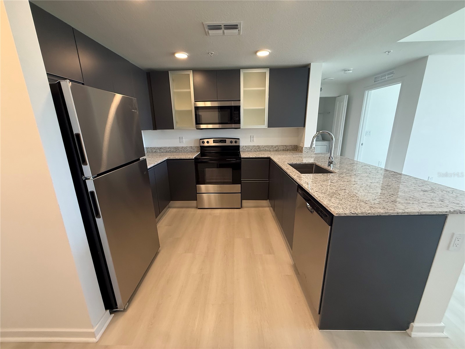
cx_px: 232
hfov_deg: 102.1
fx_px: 188
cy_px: 174
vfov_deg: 85.7
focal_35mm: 14
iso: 320
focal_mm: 2.22
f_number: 2.2
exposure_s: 1/120
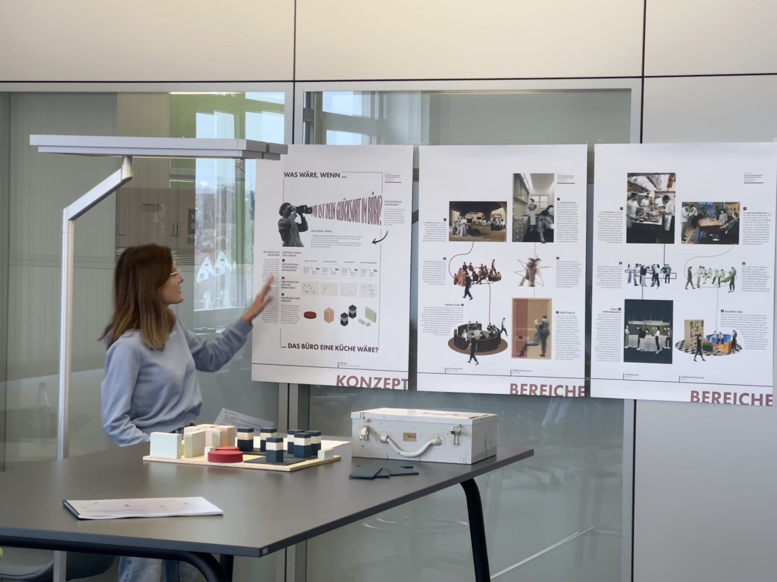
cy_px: 291
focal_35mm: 77
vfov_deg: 19.1
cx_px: 388
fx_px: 1728
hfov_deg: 25.3
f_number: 2.8
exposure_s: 1/50
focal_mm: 9
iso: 160
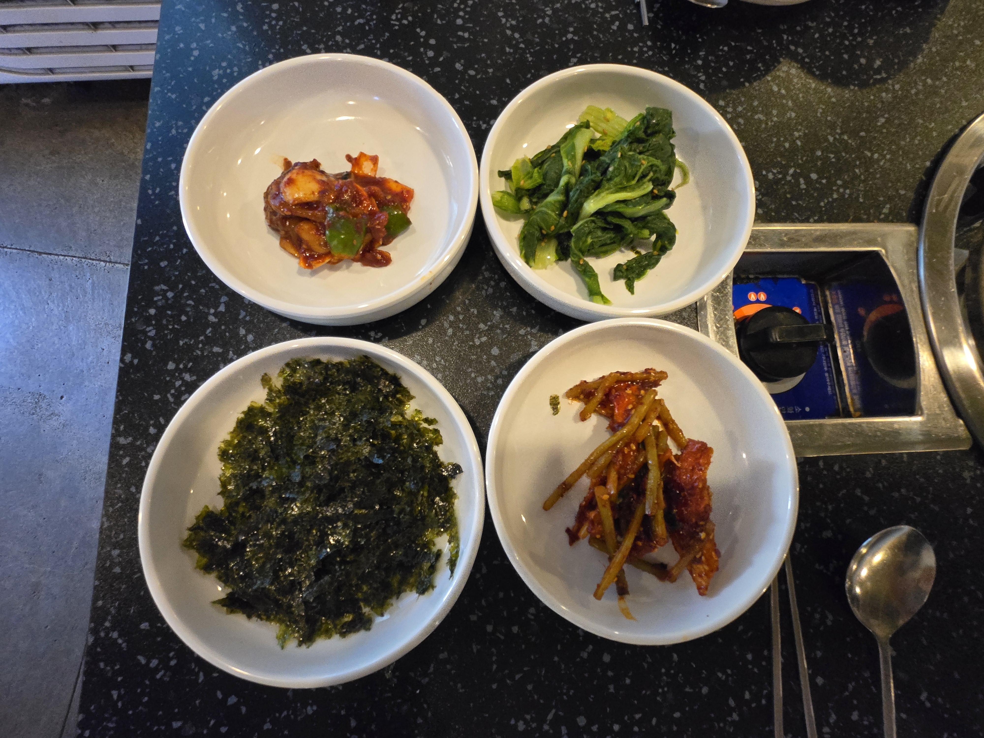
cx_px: 492
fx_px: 370
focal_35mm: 13
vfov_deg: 89.9
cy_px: 369
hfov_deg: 106.2
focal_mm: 1.7
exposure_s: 1/60
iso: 800
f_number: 2.2
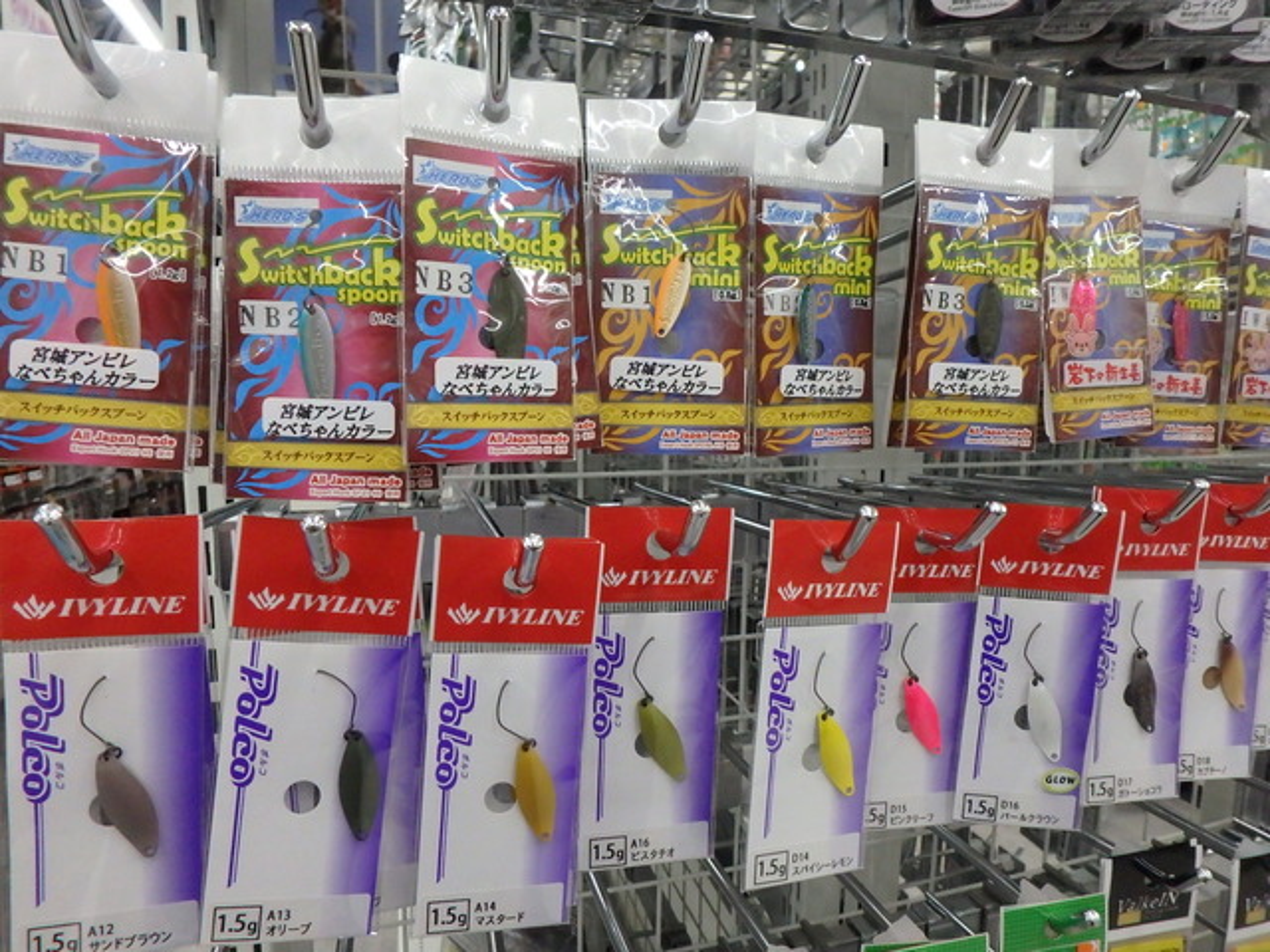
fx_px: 770
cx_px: 635
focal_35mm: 21
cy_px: 476
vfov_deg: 63.4
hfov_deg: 79.0
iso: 800
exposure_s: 1/200
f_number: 3.5
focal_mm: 3.7
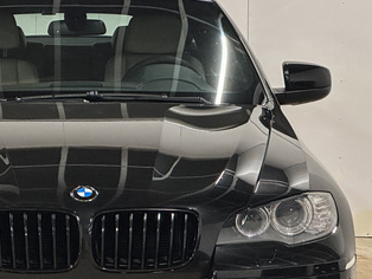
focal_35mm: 147
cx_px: 75
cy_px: 182
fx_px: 1581
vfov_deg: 10.1
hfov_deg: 13.4
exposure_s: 1/50
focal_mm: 9
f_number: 2.8
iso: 640
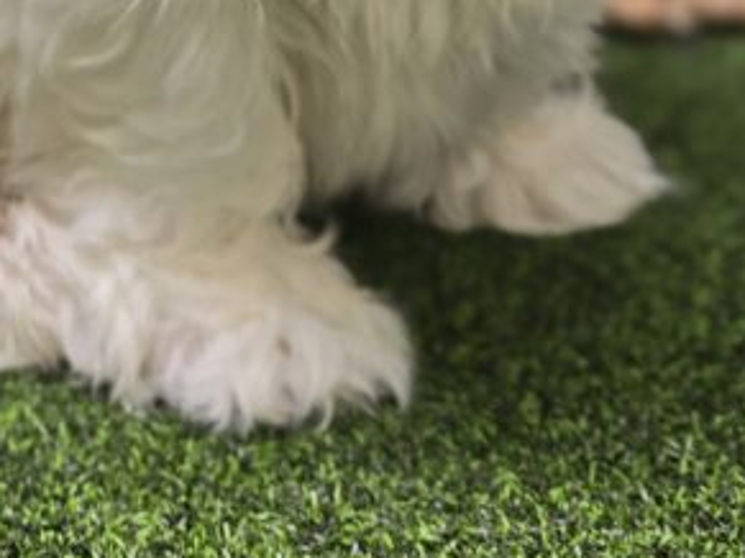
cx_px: 15
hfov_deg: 23.2
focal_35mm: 81
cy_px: -335
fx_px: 1743
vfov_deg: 16.3
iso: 64
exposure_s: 1/120
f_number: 1.7
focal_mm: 6.3
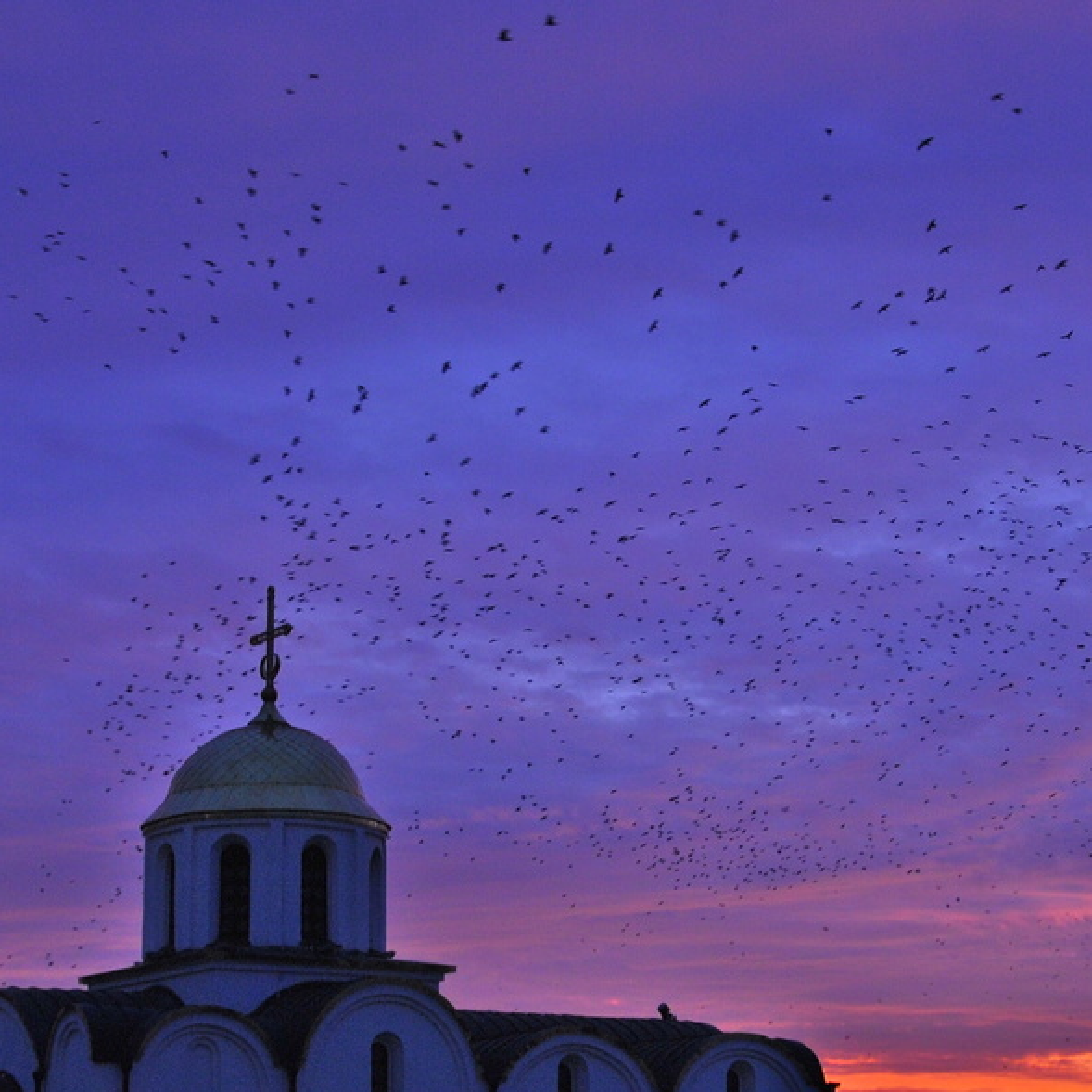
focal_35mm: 85
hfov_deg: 20.4
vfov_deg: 20.4
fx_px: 3034
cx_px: 614
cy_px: 691
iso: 200
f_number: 2.8
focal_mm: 28
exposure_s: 1/40
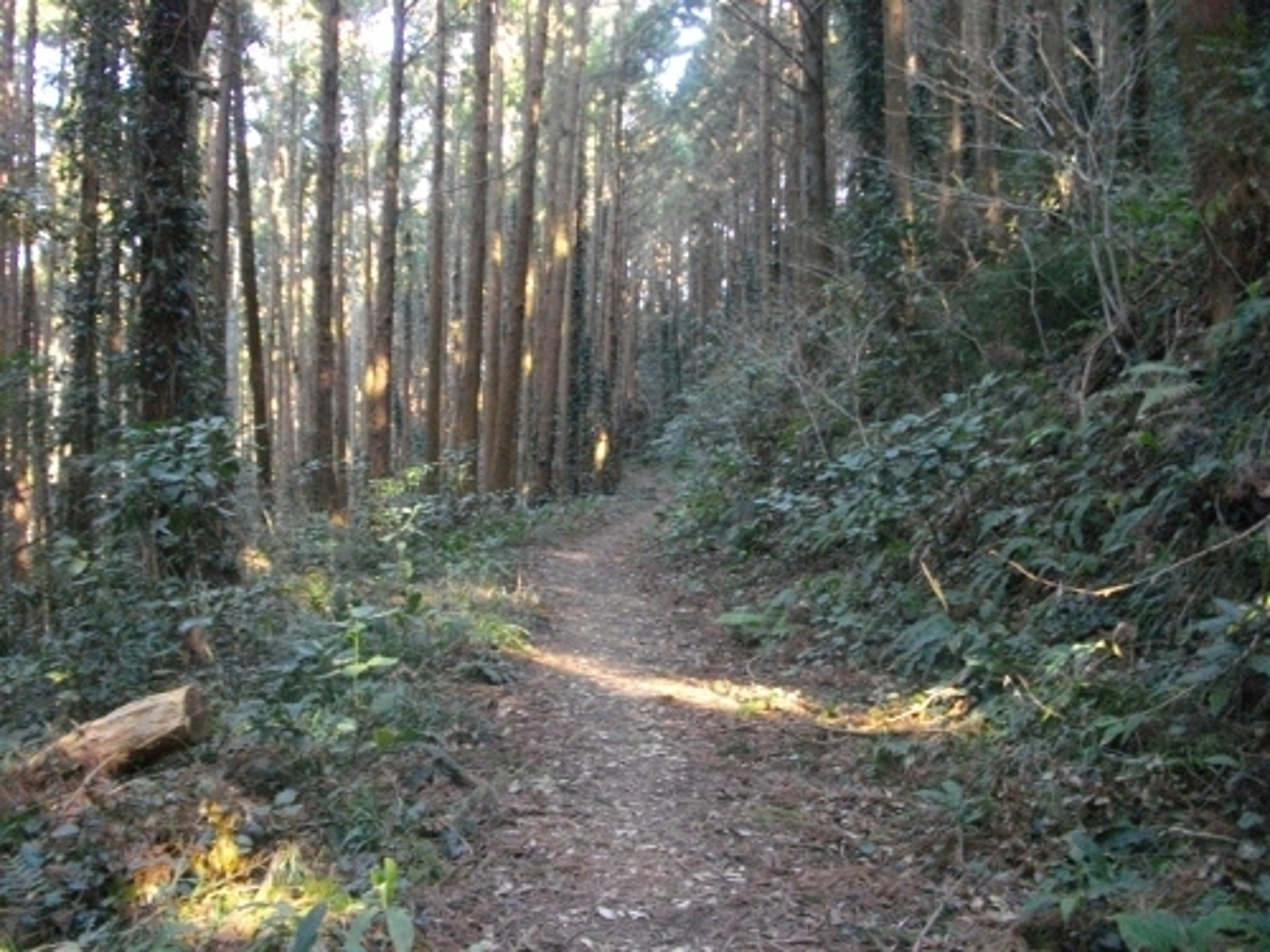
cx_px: 635
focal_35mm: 32
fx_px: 1174
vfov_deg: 44.2
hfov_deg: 56.8
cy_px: 476
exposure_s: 1/60
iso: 800
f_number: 2.9
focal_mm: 5.7
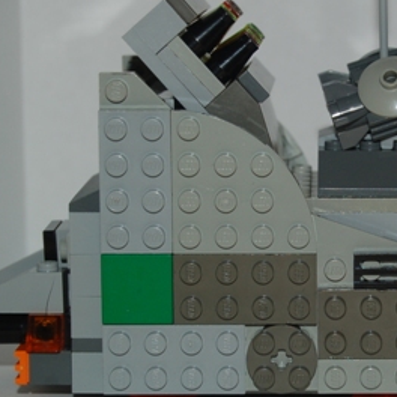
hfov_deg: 10.9
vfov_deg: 10.9
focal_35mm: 160
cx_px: 358
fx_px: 2076
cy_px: 215
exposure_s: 1/125
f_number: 5.6
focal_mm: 55
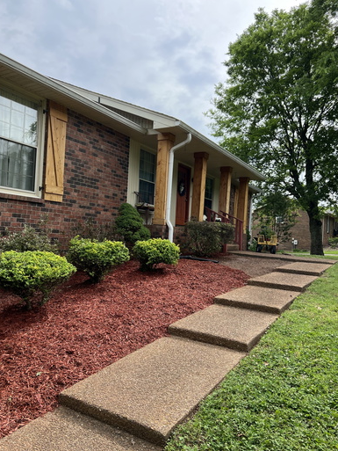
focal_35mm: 27
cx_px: 167
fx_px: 351
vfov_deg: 65.3
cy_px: 233
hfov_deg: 51.4
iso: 50
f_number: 1.5
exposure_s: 1/1488
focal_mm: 5.7
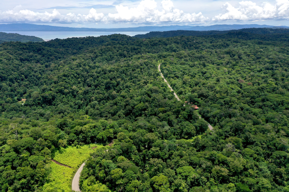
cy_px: 96
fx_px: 225
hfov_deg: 65.5
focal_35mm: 28
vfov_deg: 46.4
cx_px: 144
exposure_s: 1/640
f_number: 6.3
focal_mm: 10.26
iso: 100
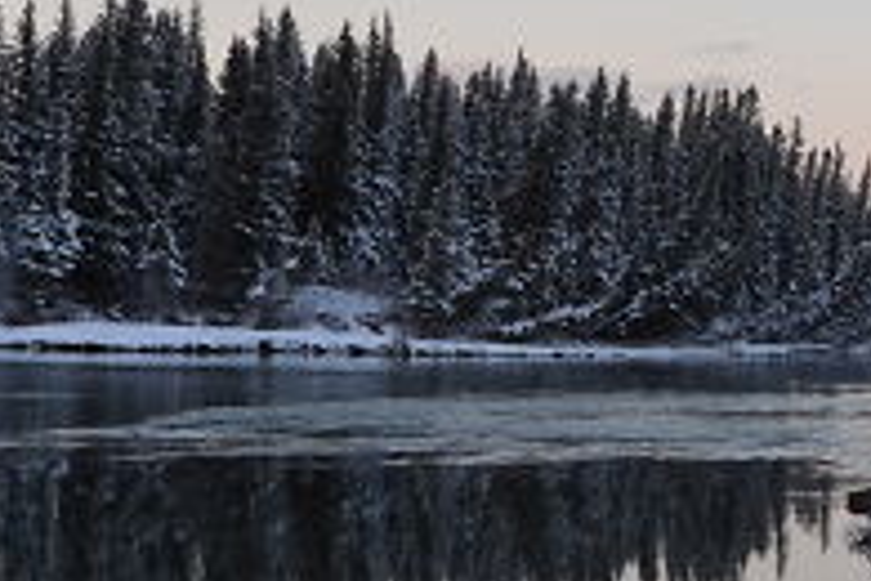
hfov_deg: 14.8
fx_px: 3121
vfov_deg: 10.6
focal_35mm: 129
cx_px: 1304
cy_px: 380
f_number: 9
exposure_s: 1/125
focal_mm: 24
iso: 400
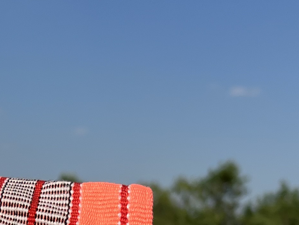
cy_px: 320
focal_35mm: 112
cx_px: 73
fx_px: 967
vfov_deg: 12.7
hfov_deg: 17.5
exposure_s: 1/7463
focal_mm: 5.7
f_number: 1.5
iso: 50
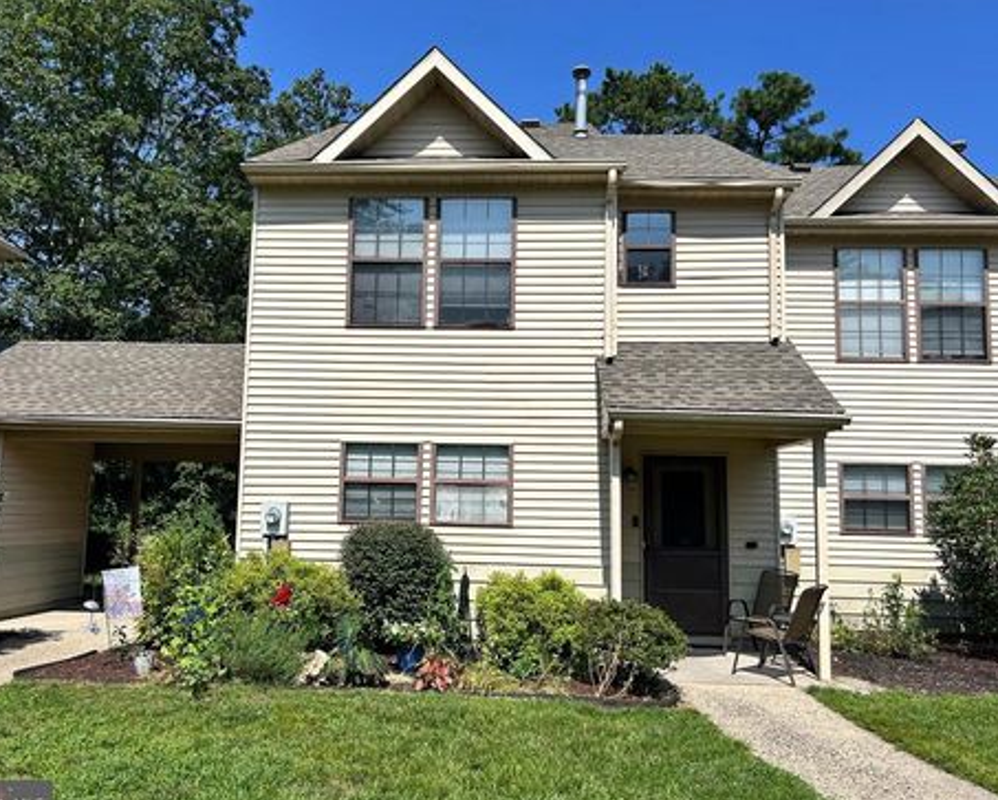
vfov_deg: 51.6
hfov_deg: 62.1
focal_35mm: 28
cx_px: 469
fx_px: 828
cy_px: 411
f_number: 1.5
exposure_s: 1/5882
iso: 50
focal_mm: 5.7
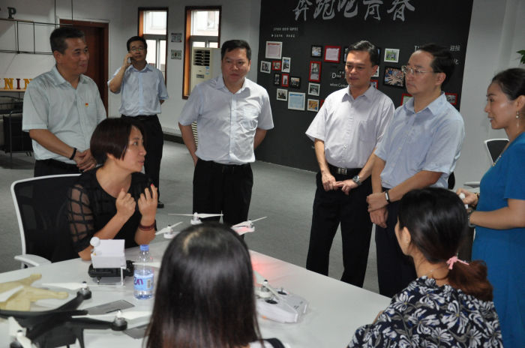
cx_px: 262
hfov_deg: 41.2
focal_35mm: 48
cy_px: 174
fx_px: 699
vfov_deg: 28.0
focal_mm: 32
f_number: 5
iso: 1600
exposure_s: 1/80
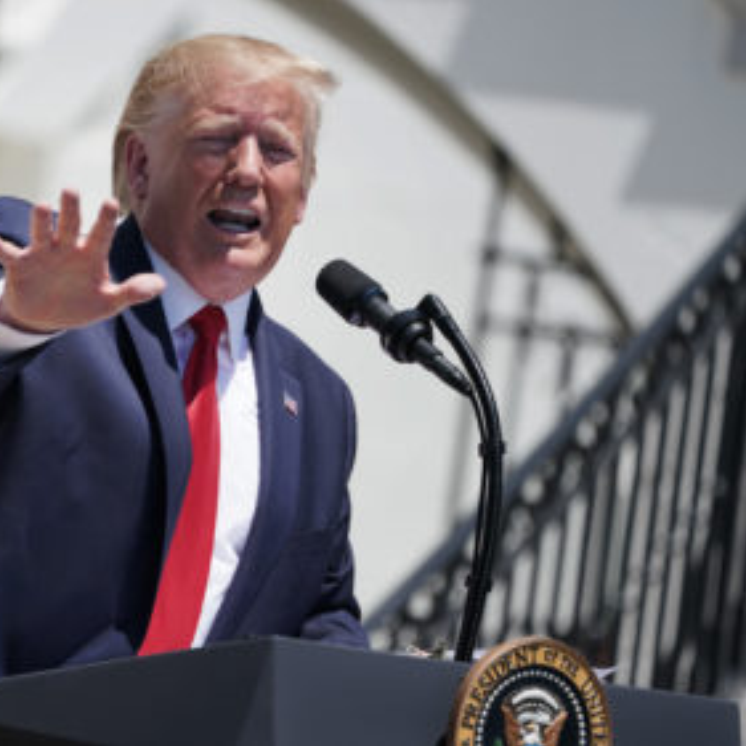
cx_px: 248
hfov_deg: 3.4
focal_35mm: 514
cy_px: 373
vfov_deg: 3.4
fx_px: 12532
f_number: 5.6
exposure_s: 1/640
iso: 100
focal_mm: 400
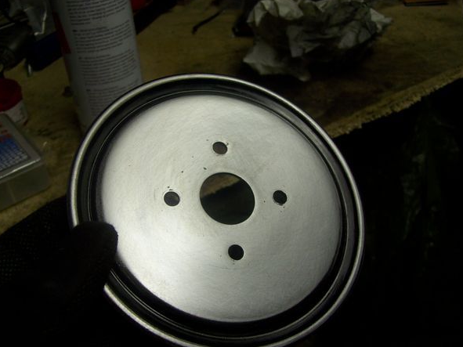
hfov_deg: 47.8
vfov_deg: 36.8
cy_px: 185
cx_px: 215
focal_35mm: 39
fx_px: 522
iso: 80
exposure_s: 1/84.9
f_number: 2.7
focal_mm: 6
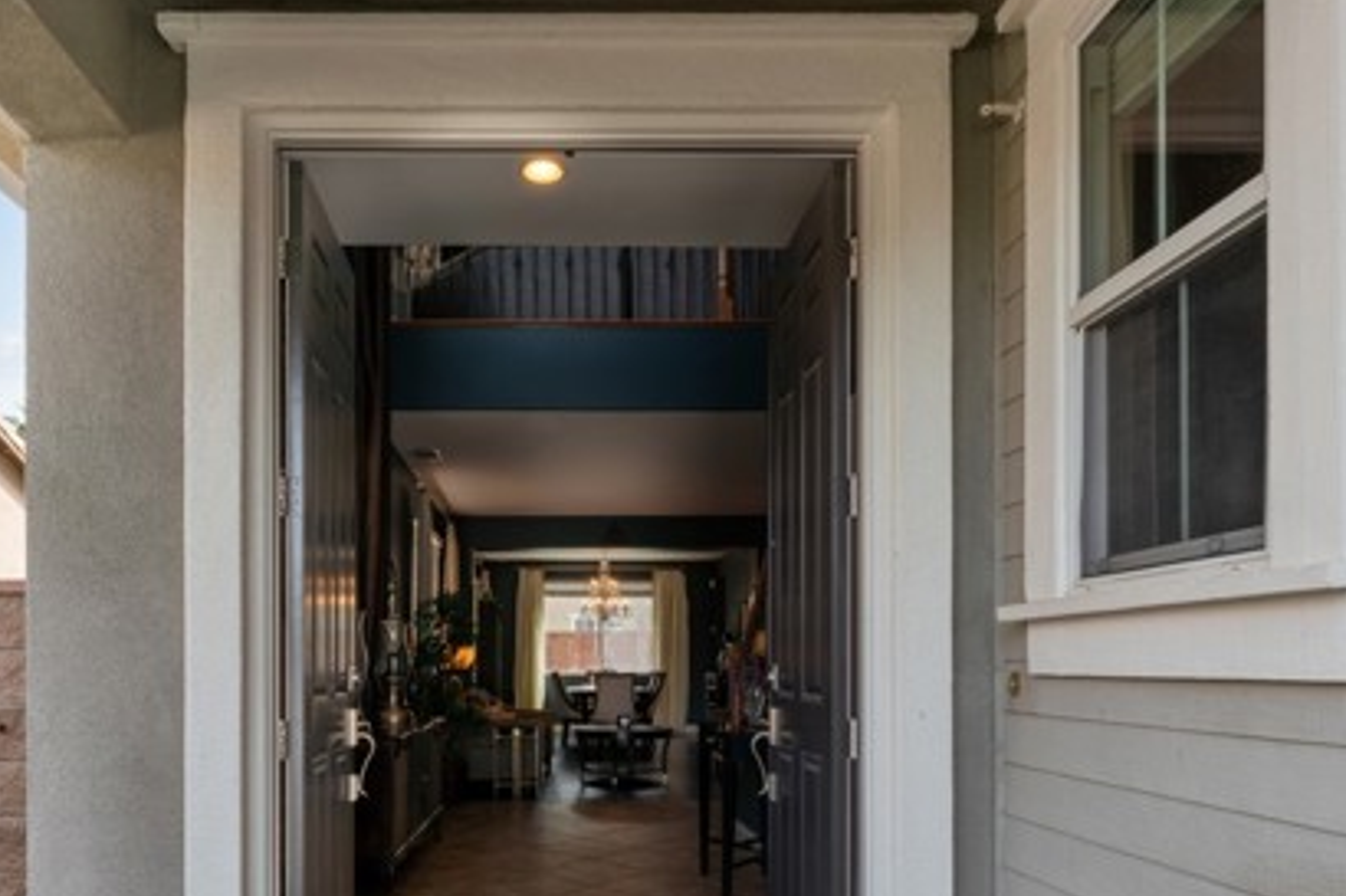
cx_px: 565
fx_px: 952
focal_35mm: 25
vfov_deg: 48.5
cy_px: 673
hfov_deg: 70.1
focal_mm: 16.3
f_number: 22
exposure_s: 1/10
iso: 100
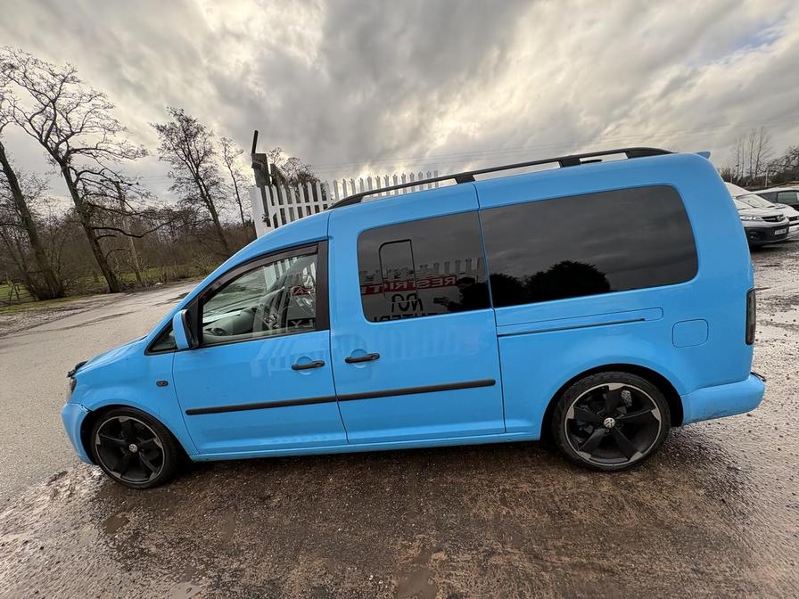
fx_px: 323
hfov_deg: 102.1
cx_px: 400
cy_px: 300
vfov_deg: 85.7
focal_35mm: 14
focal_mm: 2.22
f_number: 2.2
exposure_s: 1/354
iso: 64
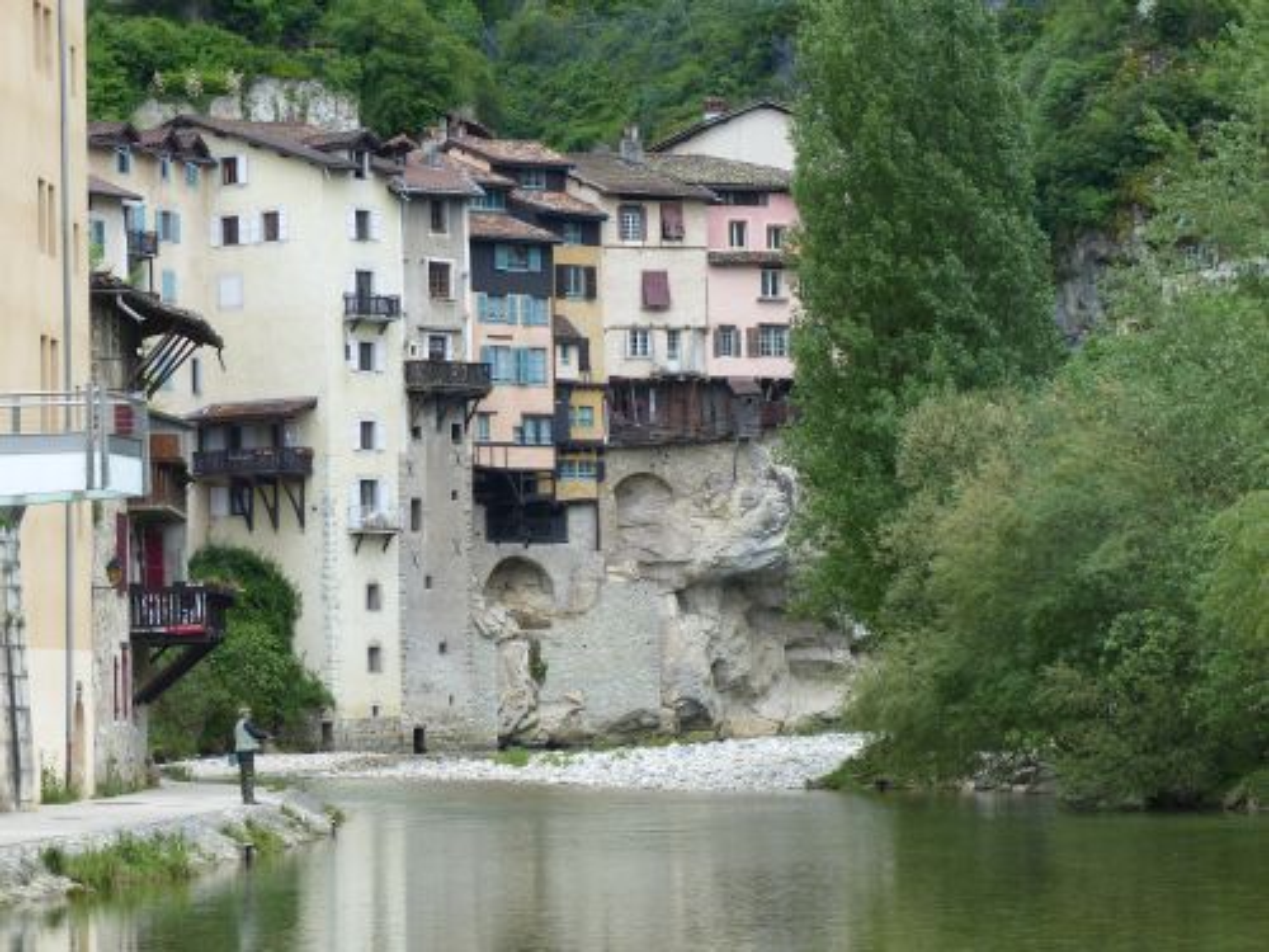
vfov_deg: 11.8
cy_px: 476
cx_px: 634
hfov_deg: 15.6
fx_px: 4619
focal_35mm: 126
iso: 100
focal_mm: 22.6
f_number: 4
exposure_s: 1/100
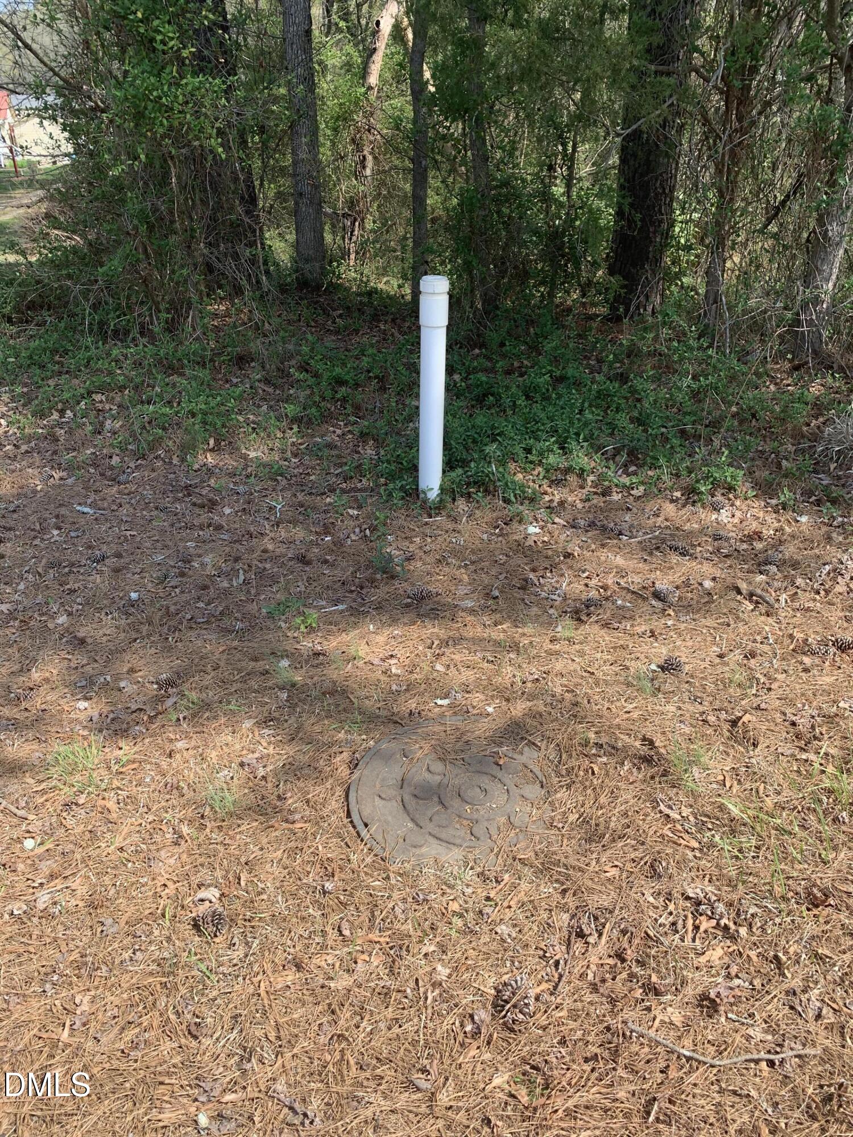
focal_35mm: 26
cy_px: 568
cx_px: 426
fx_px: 854
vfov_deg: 67.3
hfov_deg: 53.1
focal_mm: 4.25
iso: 25
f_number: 1.8
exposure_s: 1/669
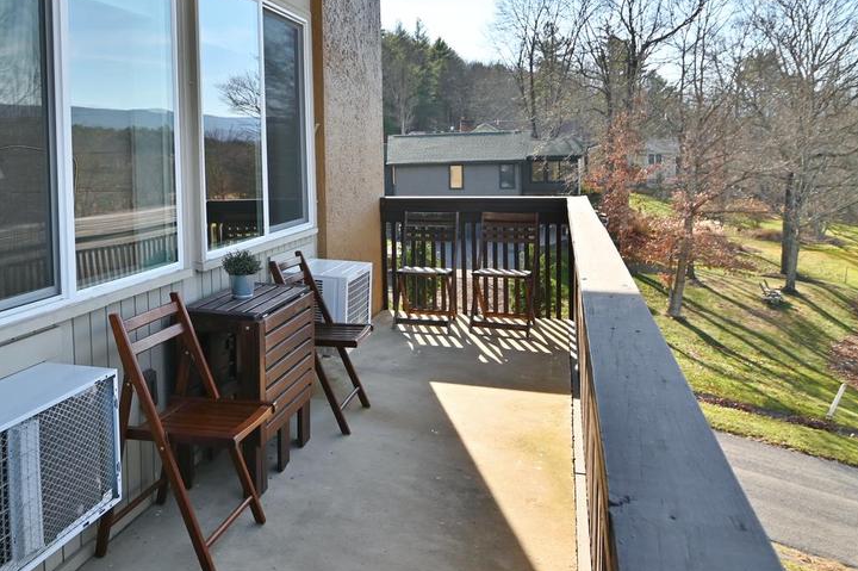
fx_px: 762
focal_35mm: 32
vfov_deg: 40.4
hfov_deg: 56.2
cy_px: 173
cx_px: 228
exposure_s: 1/250
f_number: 5.6
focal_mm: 16
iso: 125
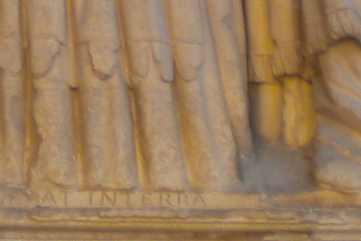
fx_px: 2196
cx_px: -98
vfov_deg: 5.8
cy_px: -530
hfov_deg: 9.3
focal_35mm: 219
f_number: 3.1
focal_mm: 6.3
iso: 80
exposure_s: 1/74.1
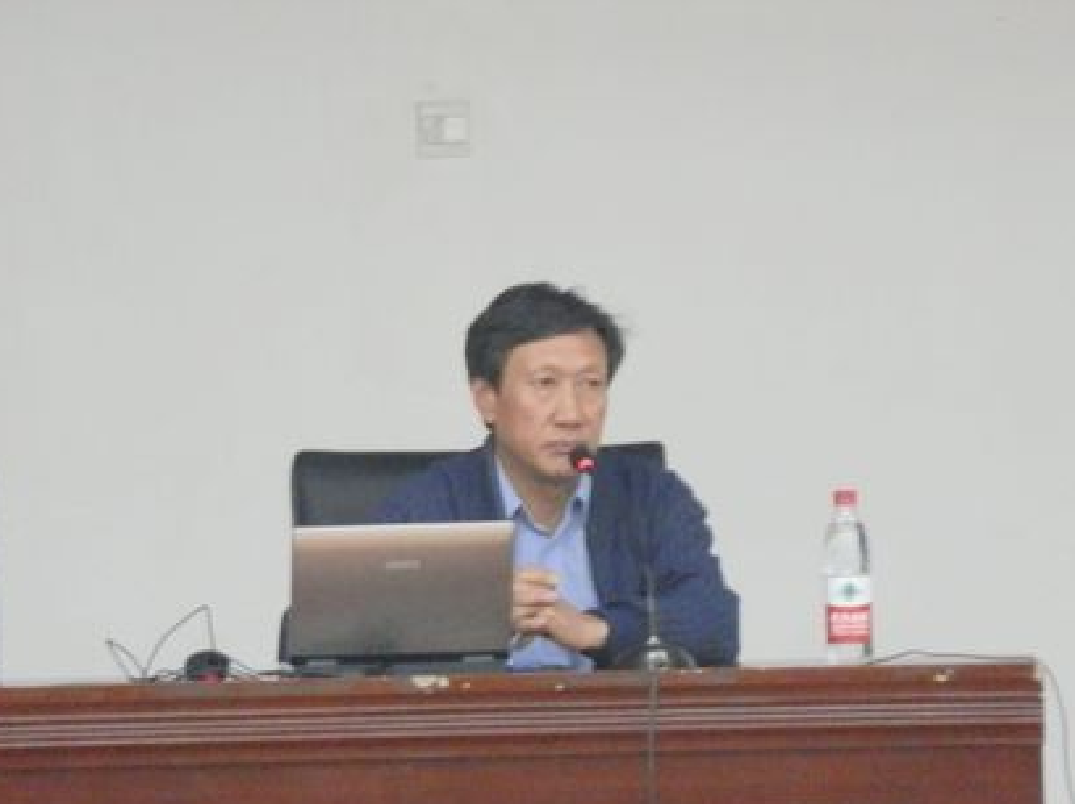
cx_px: 539
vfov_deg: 2.9
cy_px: 406
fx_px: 16072
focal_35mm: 518
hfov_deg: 3.8
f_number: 4.4
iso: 1000
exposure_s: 1/15
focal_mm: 90
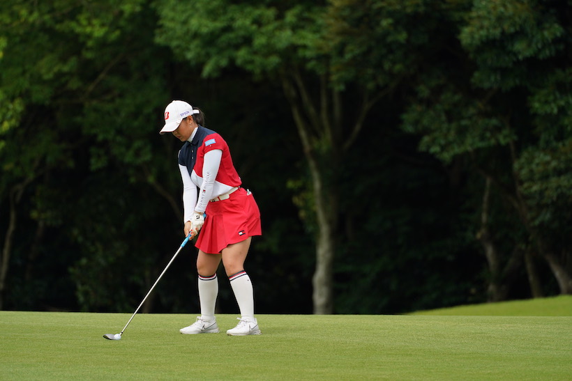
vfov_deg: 3.4
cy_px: 190
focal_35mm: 400
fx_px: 6356
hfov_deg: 5.2
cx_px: 286
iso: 400
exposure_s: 1/1000
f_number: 6.3
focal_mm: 400
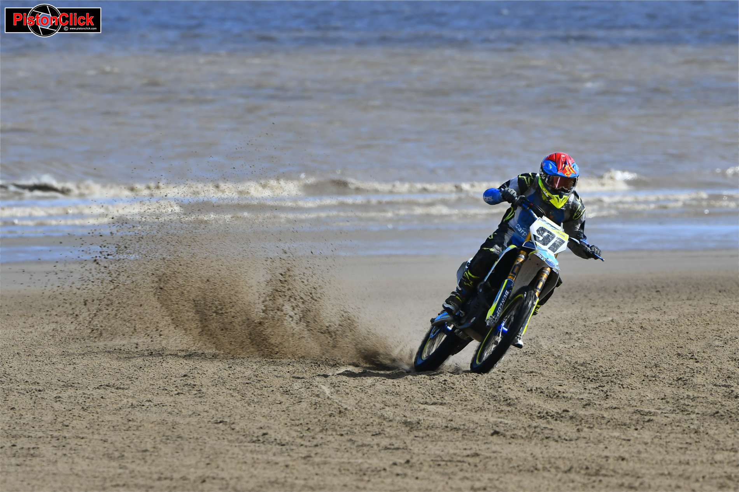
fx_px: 10774
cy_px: 246
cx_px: 370
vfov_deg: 2.6
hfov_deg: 3.9
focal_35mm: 525
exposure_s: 1/400
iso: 140
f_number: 7.1
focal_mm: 350
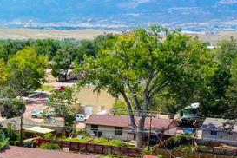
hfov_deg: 16.9
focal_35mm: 105
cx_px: -157
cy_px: 151
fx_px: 691
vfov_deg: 12.9
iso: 400
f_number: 7.1
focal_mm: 10.26
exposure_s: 1/1250
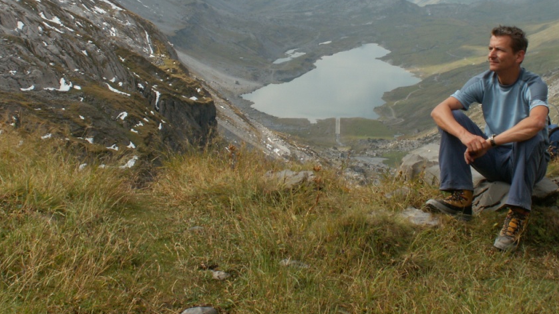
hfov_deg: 29.3
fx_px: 1067
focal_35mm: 72
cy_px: 68
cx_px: 330
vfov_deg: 16.7
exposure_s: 1/125
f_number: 8
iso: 50
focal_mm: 9.05
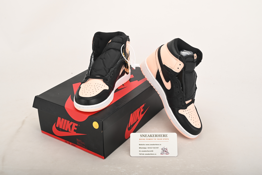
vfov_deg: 29.3
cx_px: 131
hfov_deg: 42.7
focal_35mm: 46
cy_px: 88
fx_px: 335
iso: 100
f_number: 11
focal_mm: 46
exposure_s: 1/200
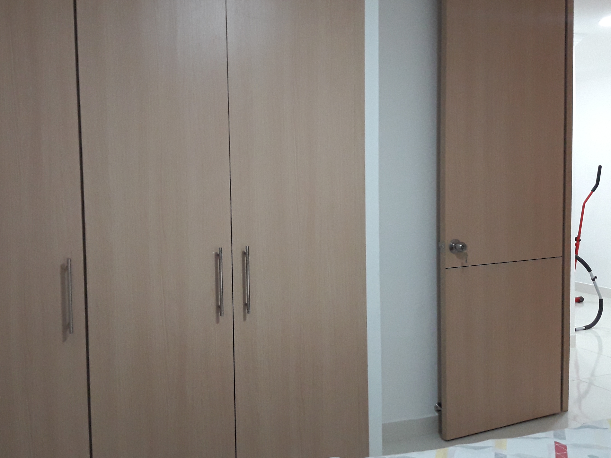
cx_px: 269
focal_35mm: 37
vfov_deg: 38.6
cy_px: 207
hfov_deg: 50.0
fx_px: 653
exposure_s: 1/40
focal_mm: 3.7
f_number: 1.9
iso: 160
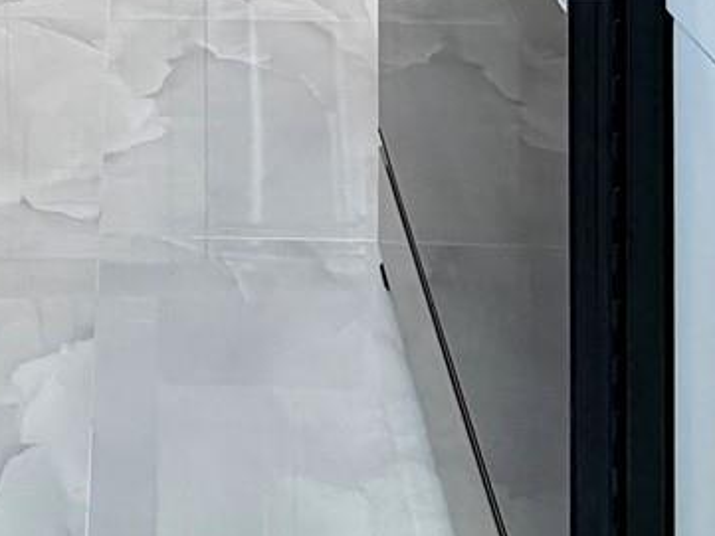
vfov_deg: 16.3
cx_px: 99
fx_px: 1281
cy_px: -611
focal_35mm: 62
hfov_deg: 30.1
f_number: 2.2
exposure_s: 1/120
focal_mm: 2.22
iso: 160
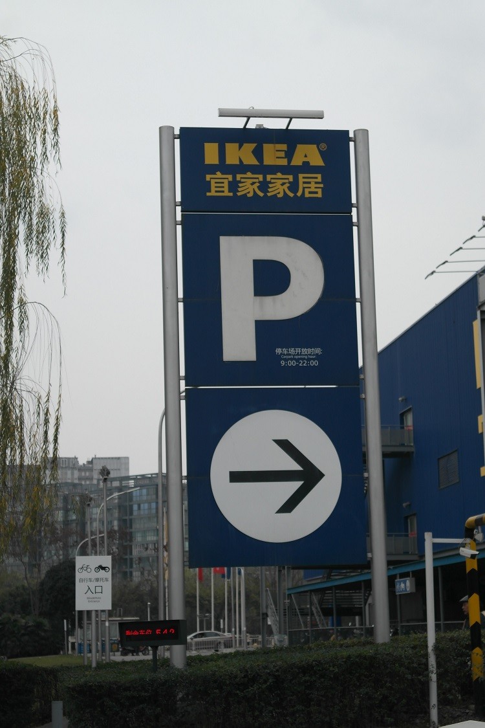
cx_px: 242
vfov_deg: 26.3
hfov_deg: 17.7
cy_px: 364
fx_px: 1556
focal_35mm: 77
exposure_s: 1/160
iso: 200
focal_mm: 50
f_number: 5.6
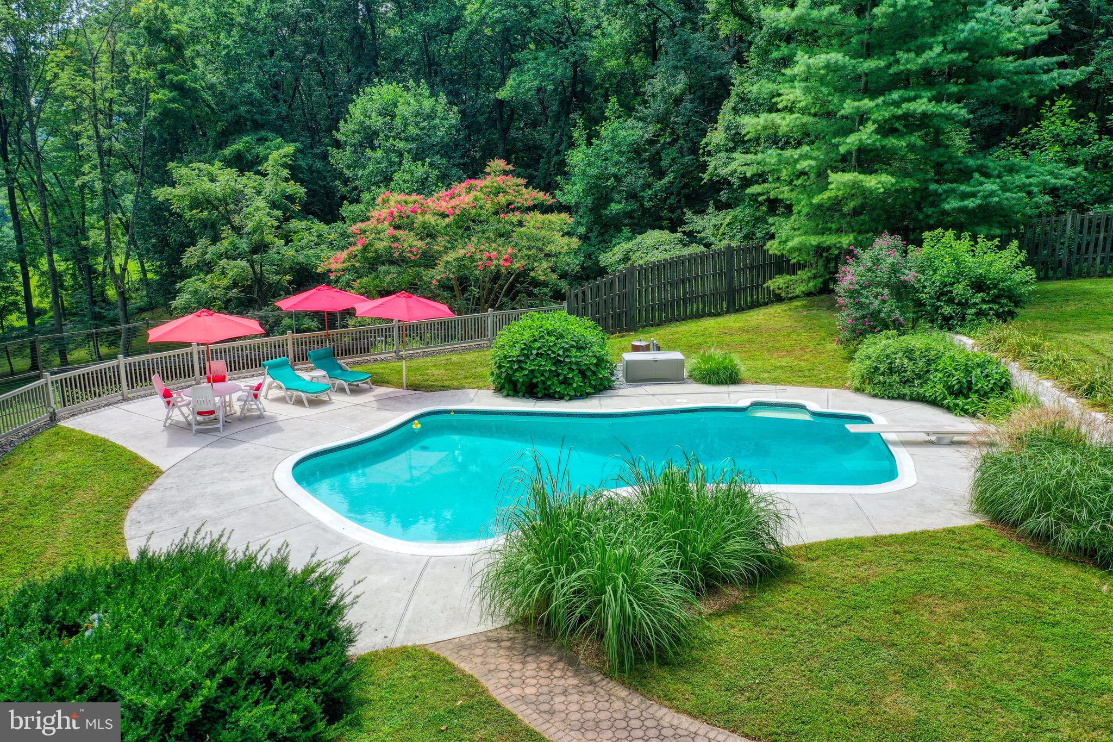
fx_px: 866
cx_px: 556
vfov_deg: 46.4
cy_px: 371
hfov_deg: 65.5
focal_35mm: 28
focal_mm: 10.3
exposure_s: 1/240
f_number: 5.6
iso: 100
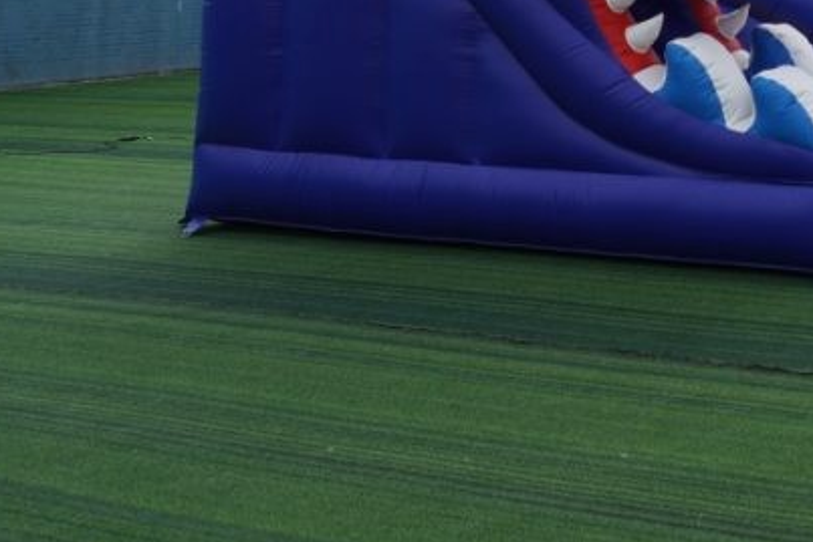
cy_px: -138
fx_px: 1378
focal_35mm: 61
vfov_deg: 20.6
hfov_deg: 30.9
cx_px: 783
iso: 100
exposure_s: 1/250
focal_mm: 16
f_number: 8
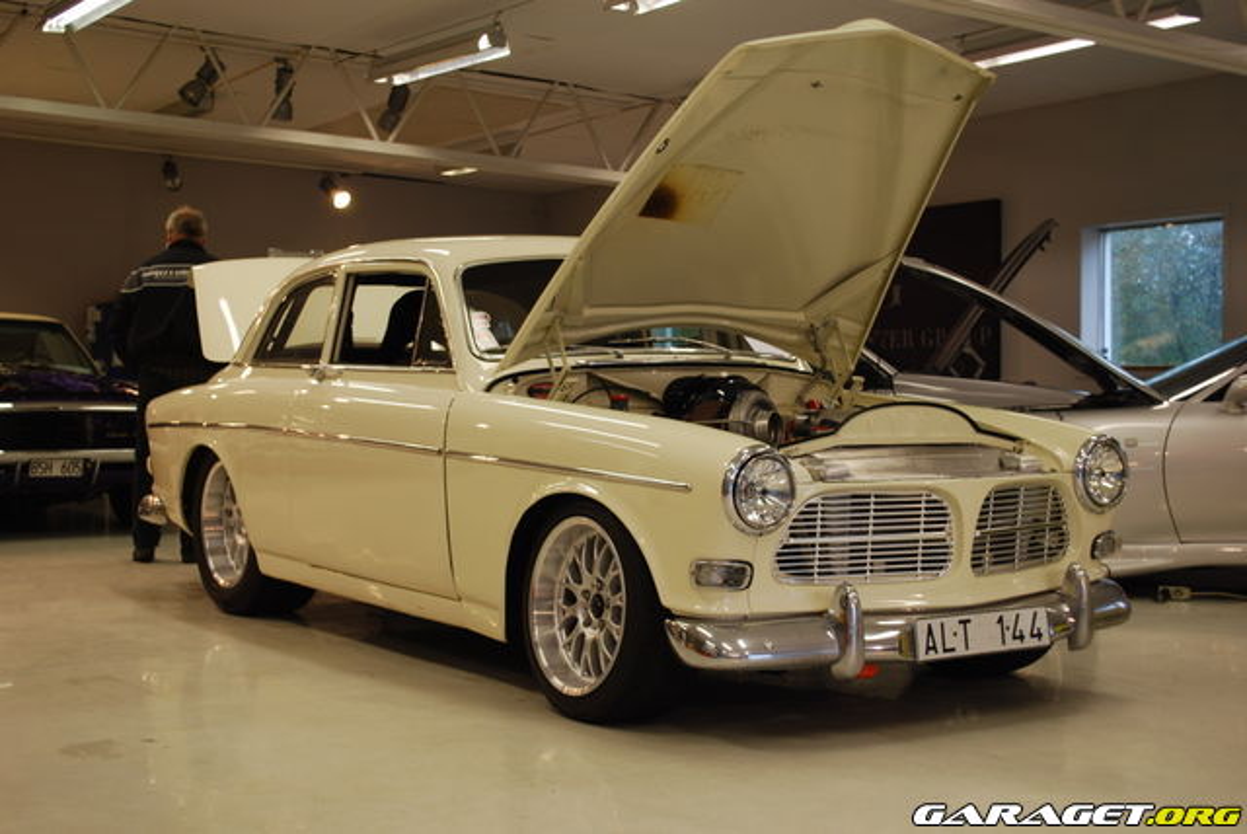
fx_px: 1768
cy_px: 417
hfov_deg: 38.8
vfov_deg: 26.5
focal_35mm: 51
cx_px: 624
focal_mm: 34
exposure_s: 1/50
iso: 200
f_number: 5
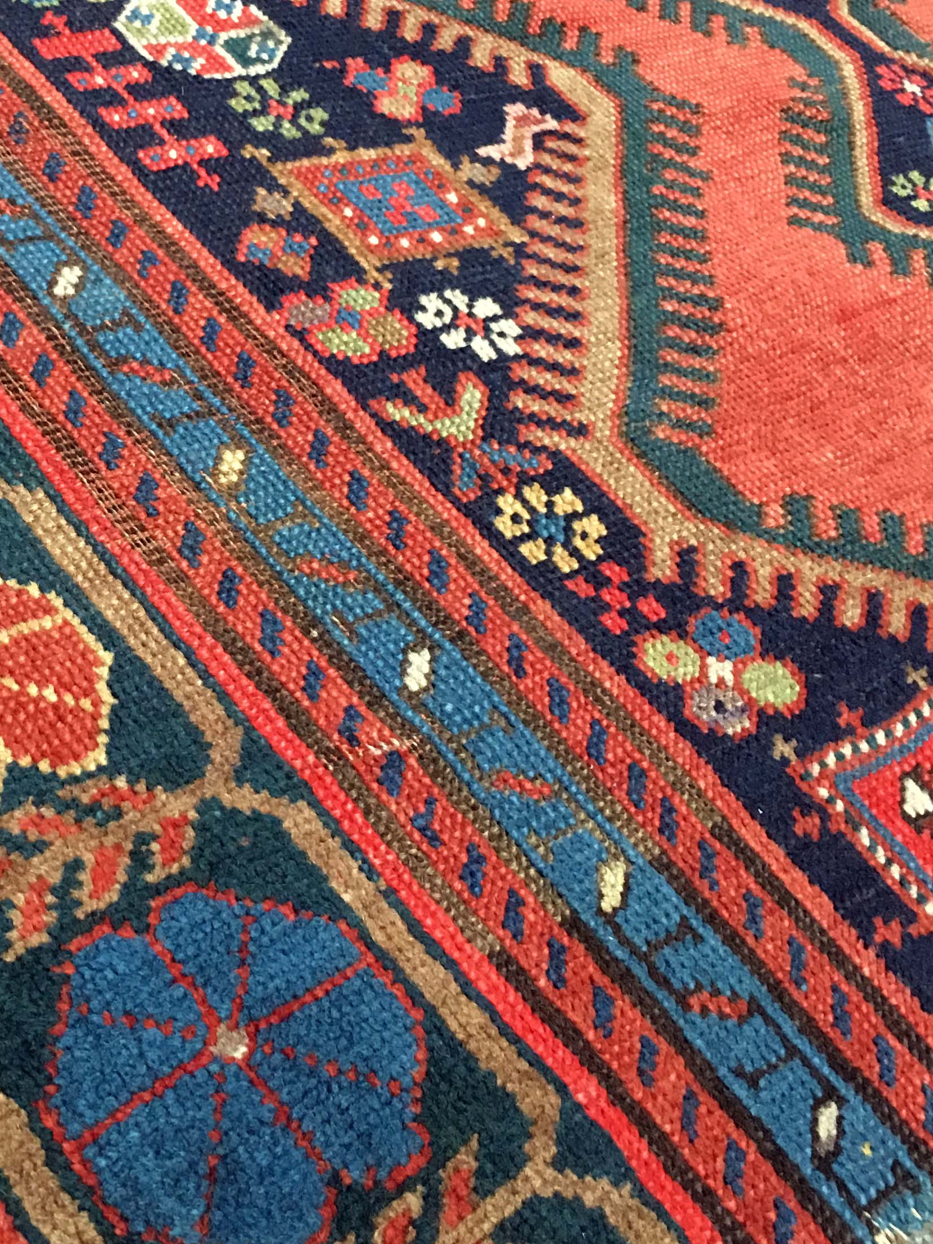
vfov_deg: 36.1
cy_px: 570
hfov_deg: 26.6
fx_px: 1904
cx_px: 86
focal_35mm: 53
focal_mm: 4.15
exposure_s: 1/25
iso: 200
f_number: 2.2
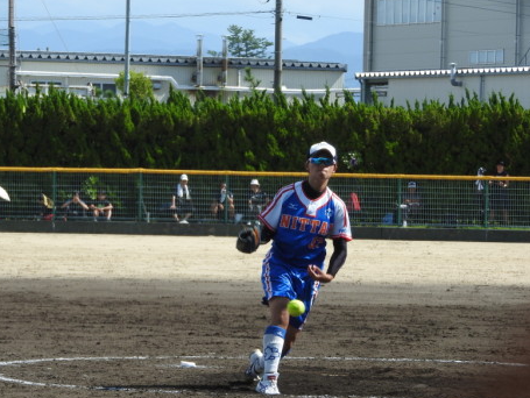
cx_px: 195
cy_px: 237
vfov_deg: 6.6
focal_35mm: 224
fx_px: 3432
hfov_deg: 8.8
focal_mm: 30.5
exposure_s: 1/500
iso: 100
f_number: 5.2
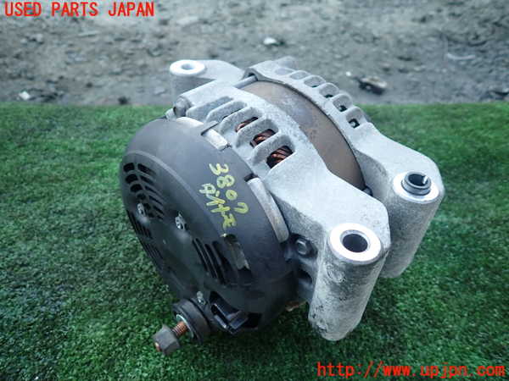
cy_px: 190
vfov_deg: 54.9
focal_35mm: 25
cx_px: 254
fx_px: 368
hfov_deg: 69.4
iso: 100
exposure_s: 1/80
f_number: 2
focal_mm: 4.5
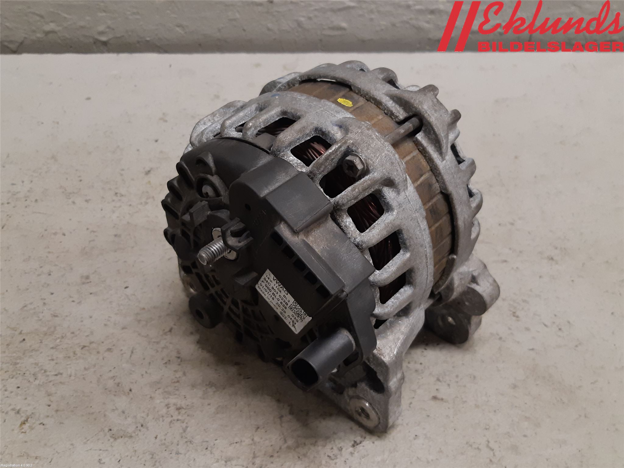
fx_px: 469
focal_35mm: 26
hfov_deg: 67.3
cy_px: 234
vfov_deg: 53.1
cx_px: 312
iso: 160
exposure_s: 1/50
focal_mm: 3.93
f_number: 1.7
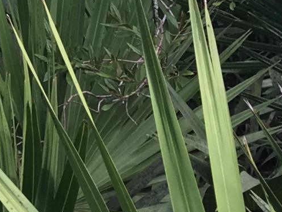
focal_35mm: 174
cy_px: -302
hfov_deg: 10.1
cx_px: -353
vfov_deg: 7.9
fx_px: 1417
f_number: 2.2
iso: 25
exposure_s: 1/120
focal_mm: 4.15
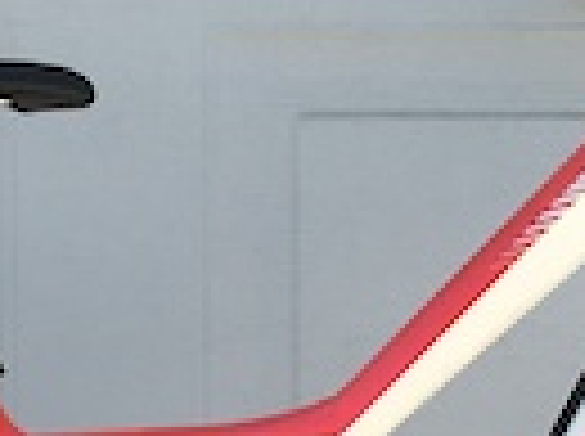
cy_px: 553
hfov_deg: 11.1
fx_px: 3019
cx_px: 279
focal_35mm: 179
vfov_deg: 8.2
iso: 25
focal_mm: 4.15
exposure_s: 1/754
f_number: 2.2
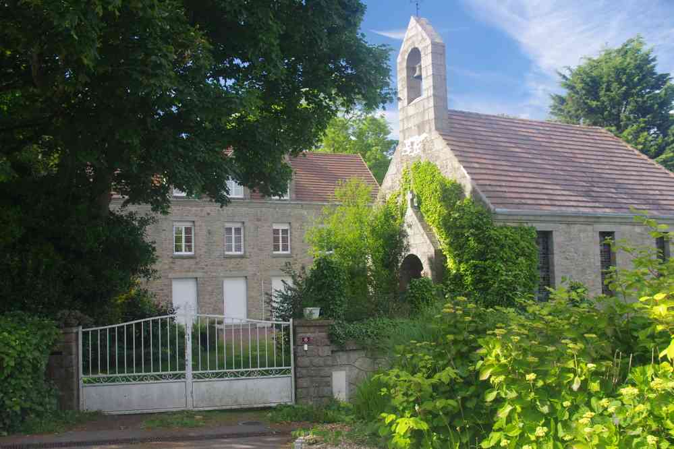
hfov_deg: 55.1
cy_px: 224
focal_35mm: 34
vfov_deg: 38.4
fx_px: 646
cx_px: 337
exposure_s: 1/50
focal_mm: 23
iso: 200
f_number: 9
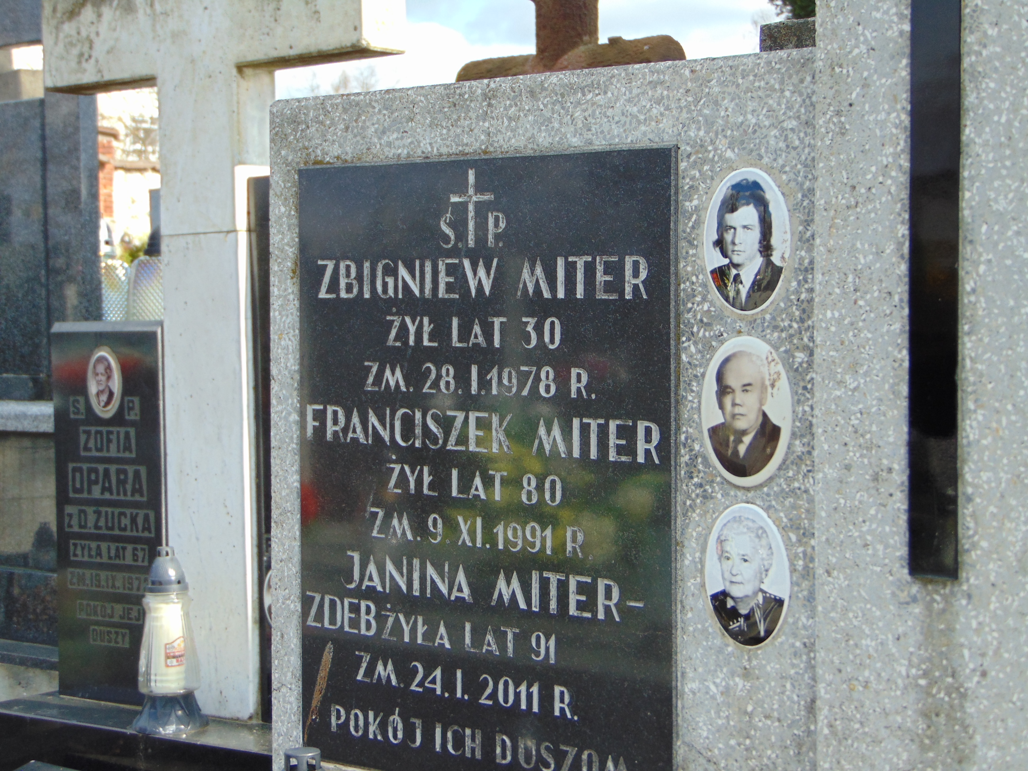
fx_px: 2109
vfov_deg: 20.7
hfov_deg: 27.4
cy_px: 386
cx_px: 514
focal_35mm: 71
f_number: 3.7
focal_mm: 12.8
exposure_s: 1/320
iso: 80
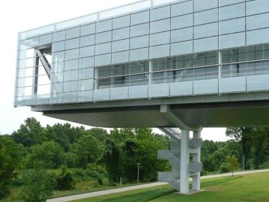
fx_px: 326
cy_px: 112
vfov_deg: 34.3
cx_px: 130
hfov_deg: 44.8
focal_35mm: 42
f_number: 3.3
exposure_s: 1/200
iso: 100
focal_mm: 4.6
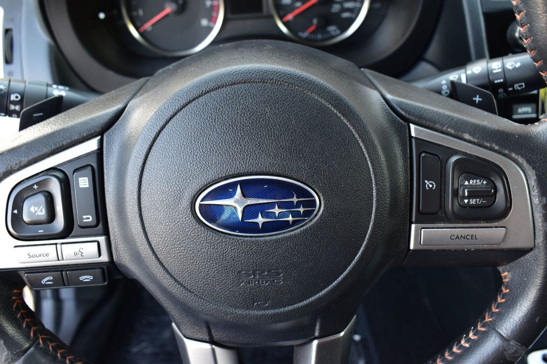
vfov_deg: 39.9
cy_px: 182
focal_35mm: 33
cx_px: 274
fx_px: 501
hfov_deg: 57.2
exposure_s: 1/20
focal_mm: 22
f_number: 6.3
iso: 400
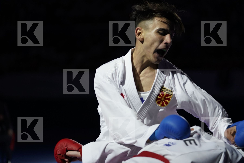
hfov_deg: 19.3
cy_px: 82
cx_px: 122
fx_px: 718
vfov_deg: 12.9
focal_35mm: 106
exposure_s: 1/1000
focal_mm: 106
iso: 1600
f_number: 2.8
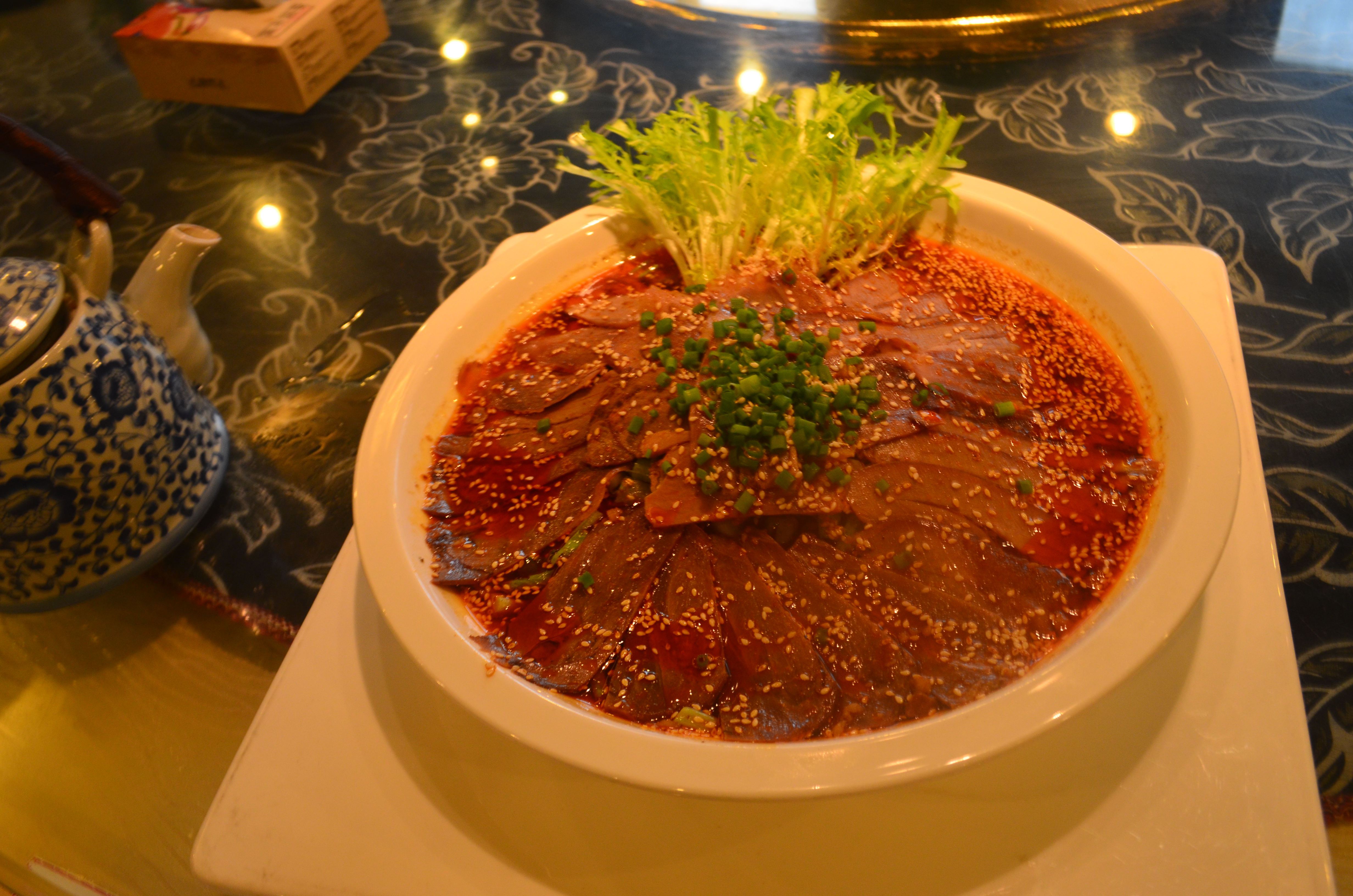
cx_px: 676
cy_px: 448
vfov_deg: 43.4
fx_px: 1125
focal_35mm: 30
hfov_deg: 62.0
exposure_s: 1/15
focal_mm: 20
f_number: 8
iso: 560
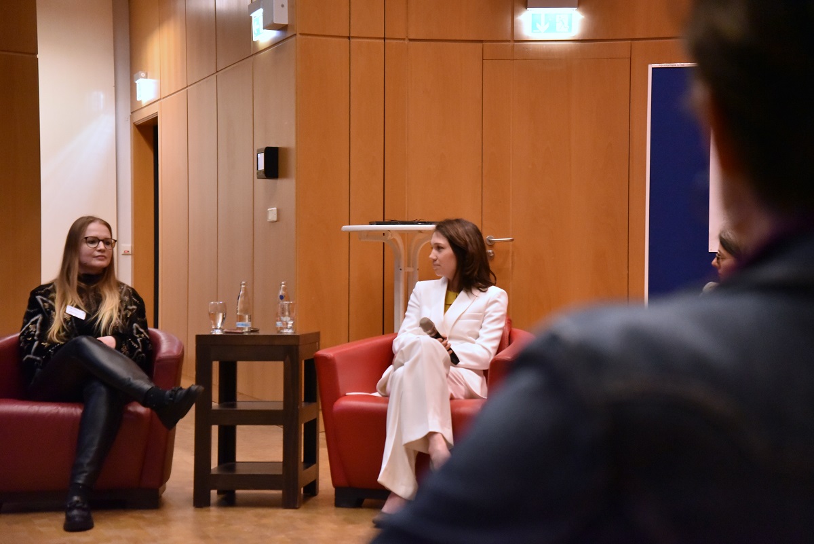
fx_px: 1583
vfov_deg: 19.5
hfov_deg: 28.8
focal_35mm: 70
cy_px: 272
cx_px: 407
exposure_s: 1/200
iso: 8000
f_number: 4.5
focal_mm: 70
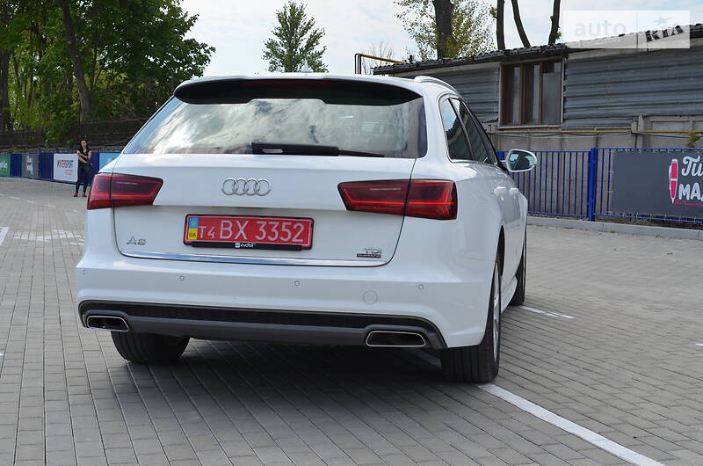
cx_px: 352
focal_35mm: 52
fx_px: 1023
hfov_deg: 37.9
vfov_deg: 25.6
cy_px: 233
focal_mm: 35
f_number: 8
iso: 180
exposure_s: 1/250
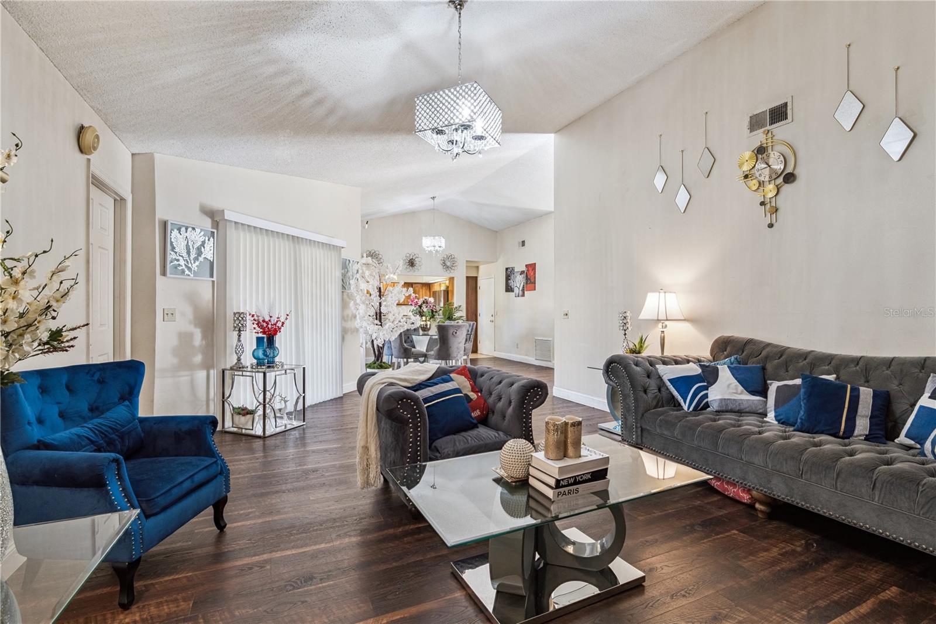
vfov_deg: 73.7
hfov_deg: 96.7
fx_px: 416
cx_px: 468
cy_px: 312
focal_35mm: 16
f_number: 10
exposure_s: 1/10
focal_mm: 16
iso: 800
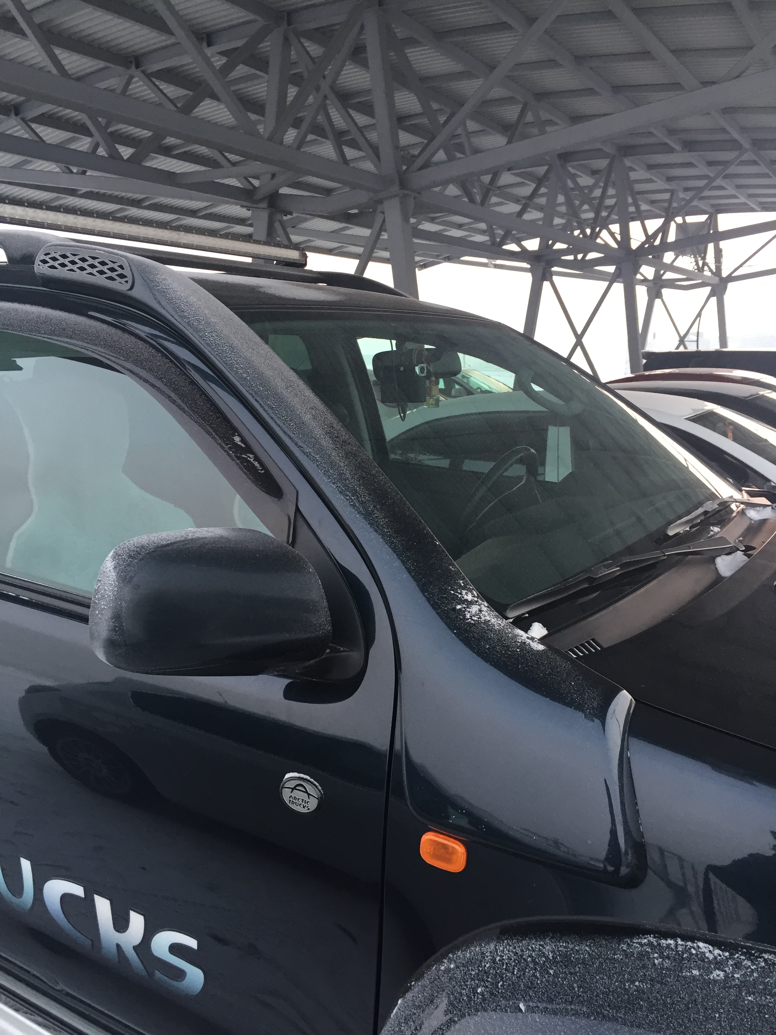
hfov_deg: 48.2
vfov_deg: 61.7
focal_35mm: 29
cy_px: 518
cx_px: 388
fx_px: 867
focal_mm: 4.15
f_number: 2.2
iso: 50
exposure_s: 1/33
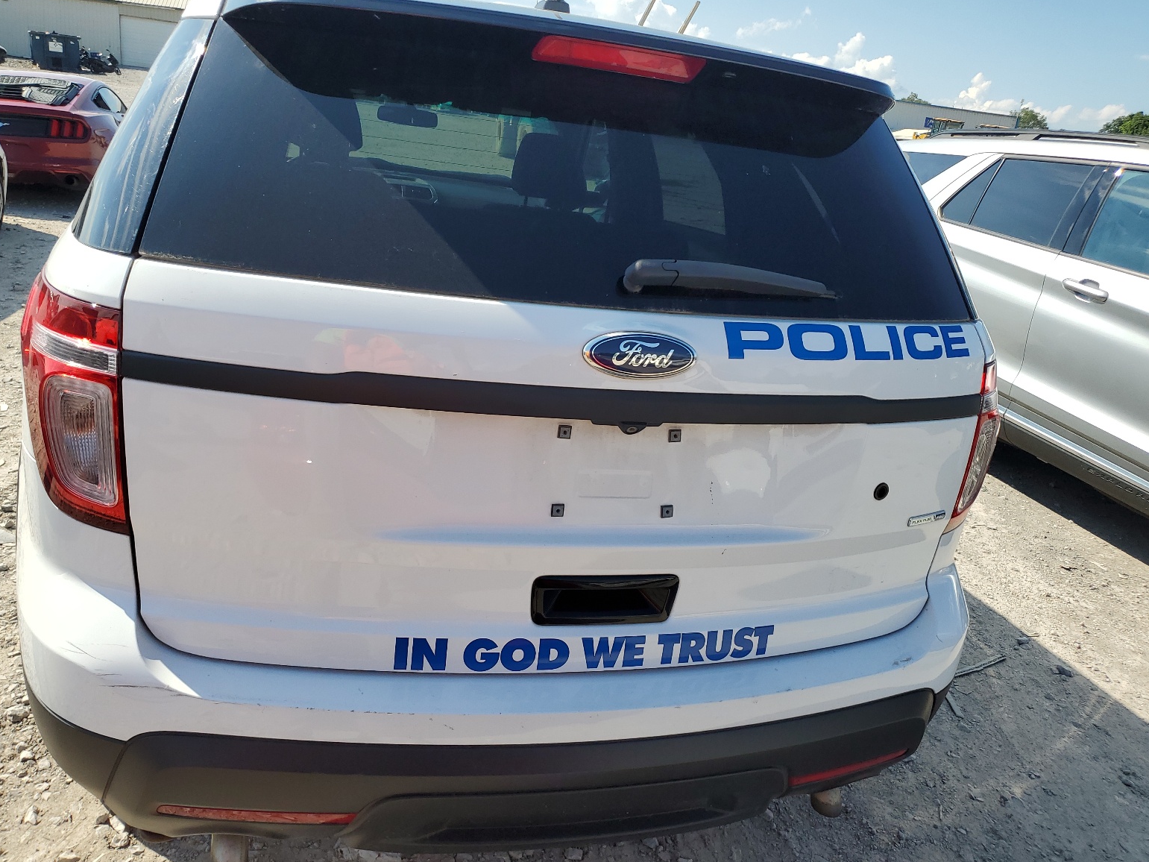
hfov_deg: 65.3
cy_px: 419
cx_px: 585
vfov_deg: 51.4
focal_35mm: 27
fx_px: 896
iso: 50
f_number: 1.5
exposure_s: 1/2500
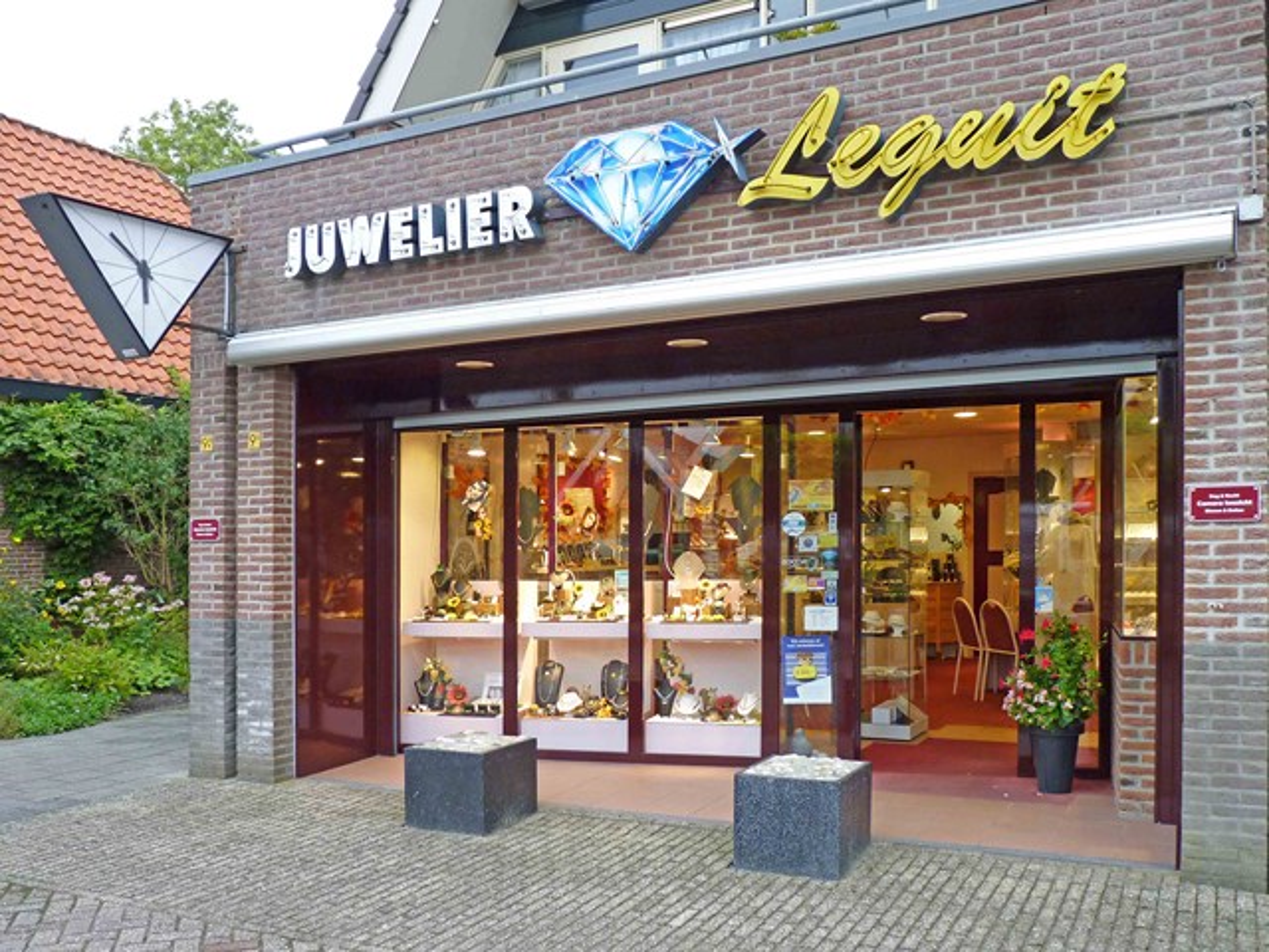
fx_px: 1063
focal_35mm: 29
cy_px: 476
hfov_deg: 61.7
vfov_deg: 48.2
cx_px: 634
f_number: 2.8
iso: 160
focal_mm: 5.2
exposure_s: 1/30
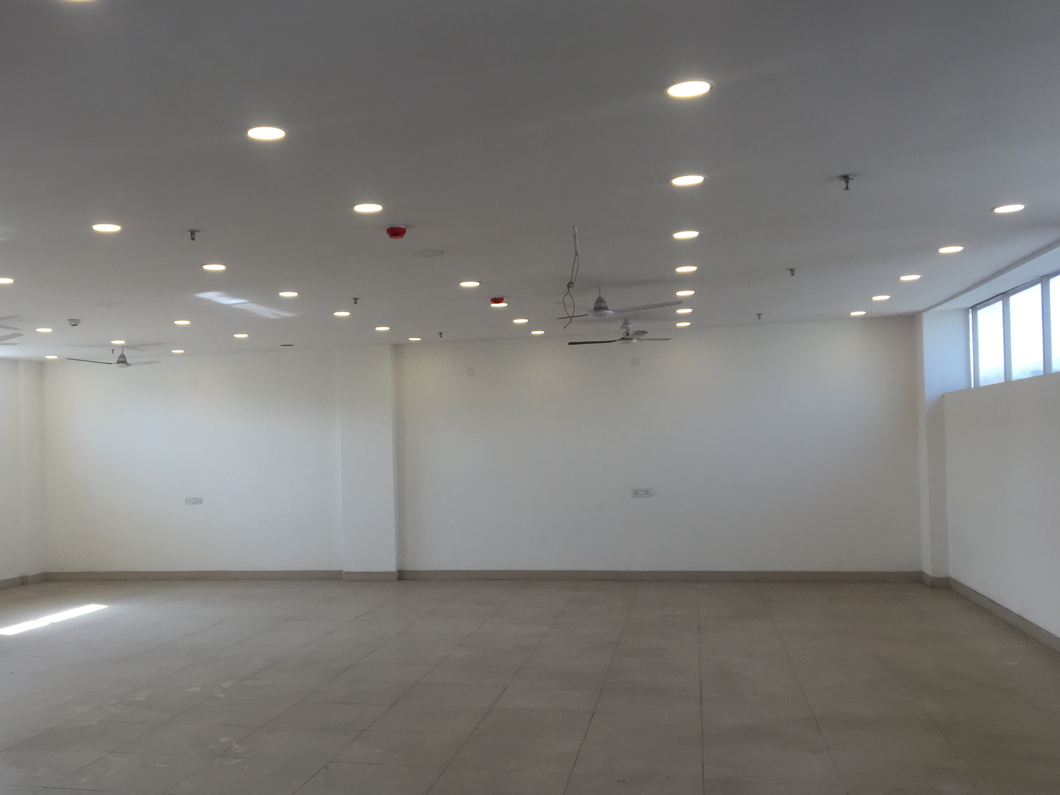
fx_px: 1102
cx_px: 412
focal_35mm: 36
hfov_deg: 50.9
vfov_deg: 39.6
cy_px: 440
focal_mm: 4.15
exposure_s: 1/100
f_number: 2.2
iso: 32
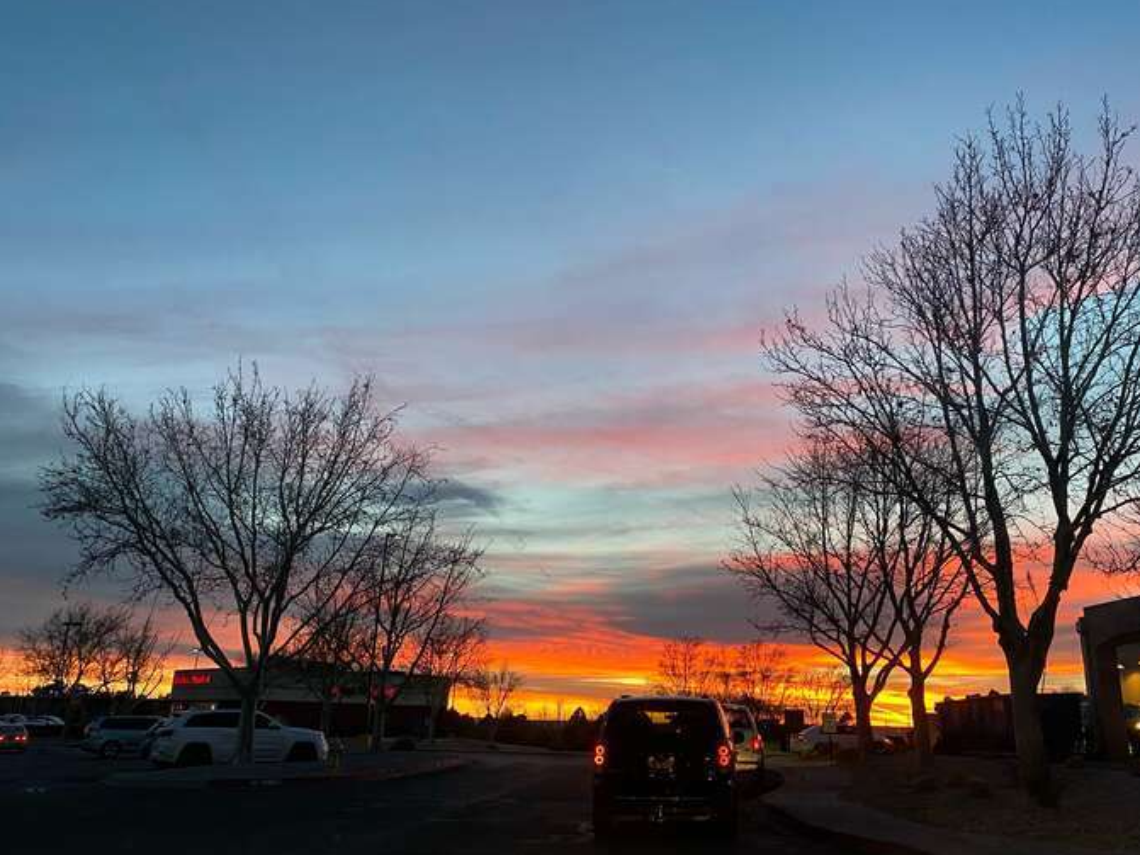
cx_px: 649
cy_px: 365
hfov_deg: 58.1
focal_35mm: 31
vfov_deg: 45.3
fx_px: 1021
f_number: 1.8
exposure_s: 1/60
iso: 160
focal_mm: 4.25
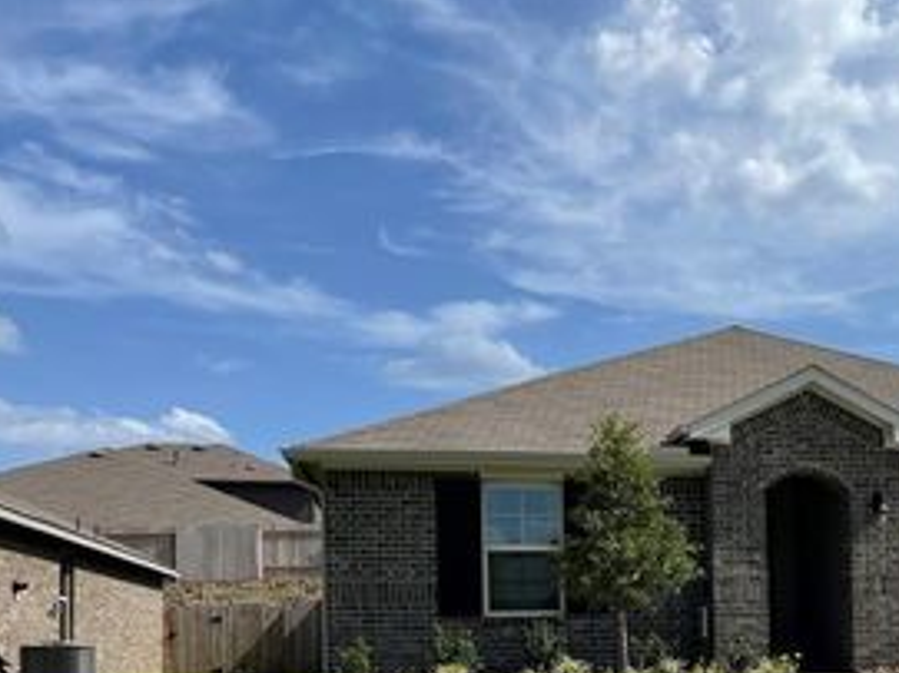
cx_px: 766
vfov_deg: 29.1
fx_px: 1246
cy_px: 595
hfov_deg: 37.7
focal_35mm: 48
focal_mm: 5.1
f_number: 1.6
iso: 32
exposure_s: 1/5376
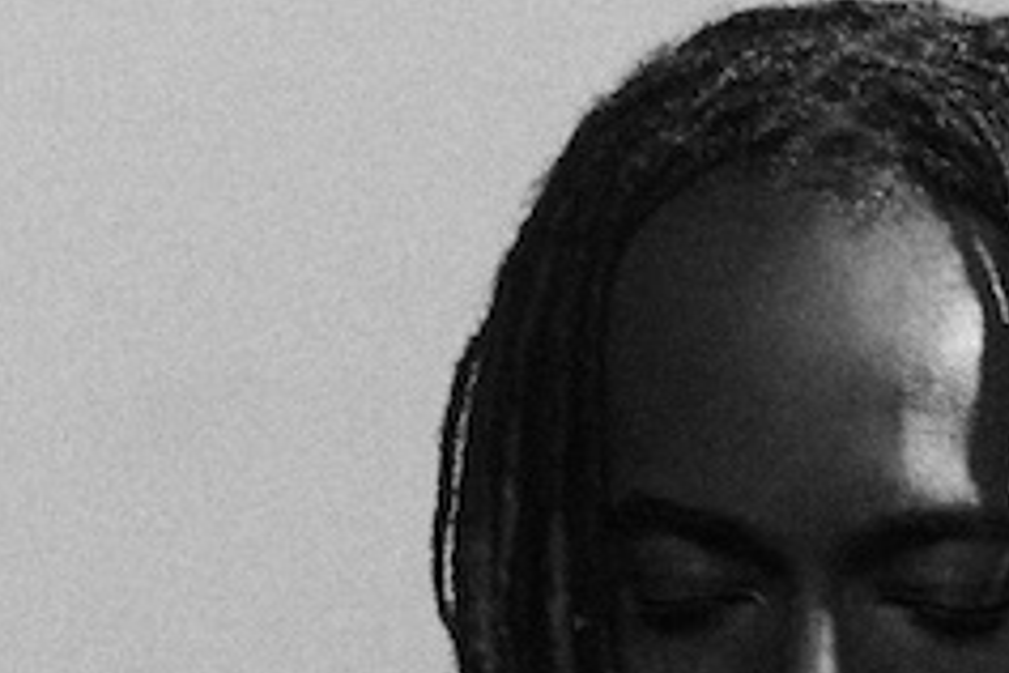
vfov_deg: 3.9
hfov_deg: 5.9
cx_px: 1307
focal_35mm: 348
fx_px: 9753
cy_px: 1780
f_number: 4
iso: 400
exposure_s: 1/200
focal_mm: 55
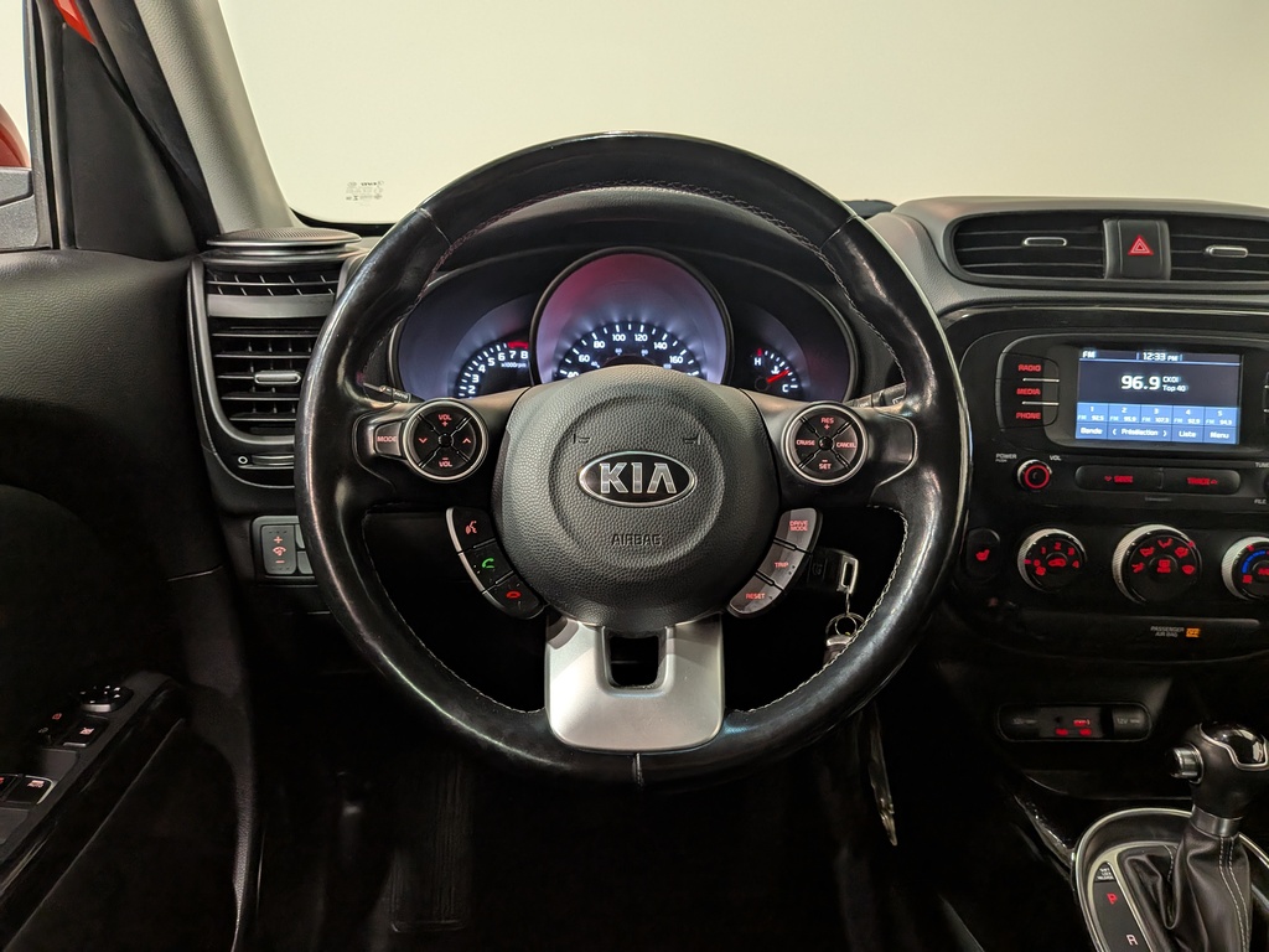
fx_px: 880
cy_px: 476
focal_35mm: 24
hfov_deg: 71.6
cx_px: 634
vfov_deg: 56.8
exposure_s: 1/60
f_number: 1.7
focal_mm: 4.53
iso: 171
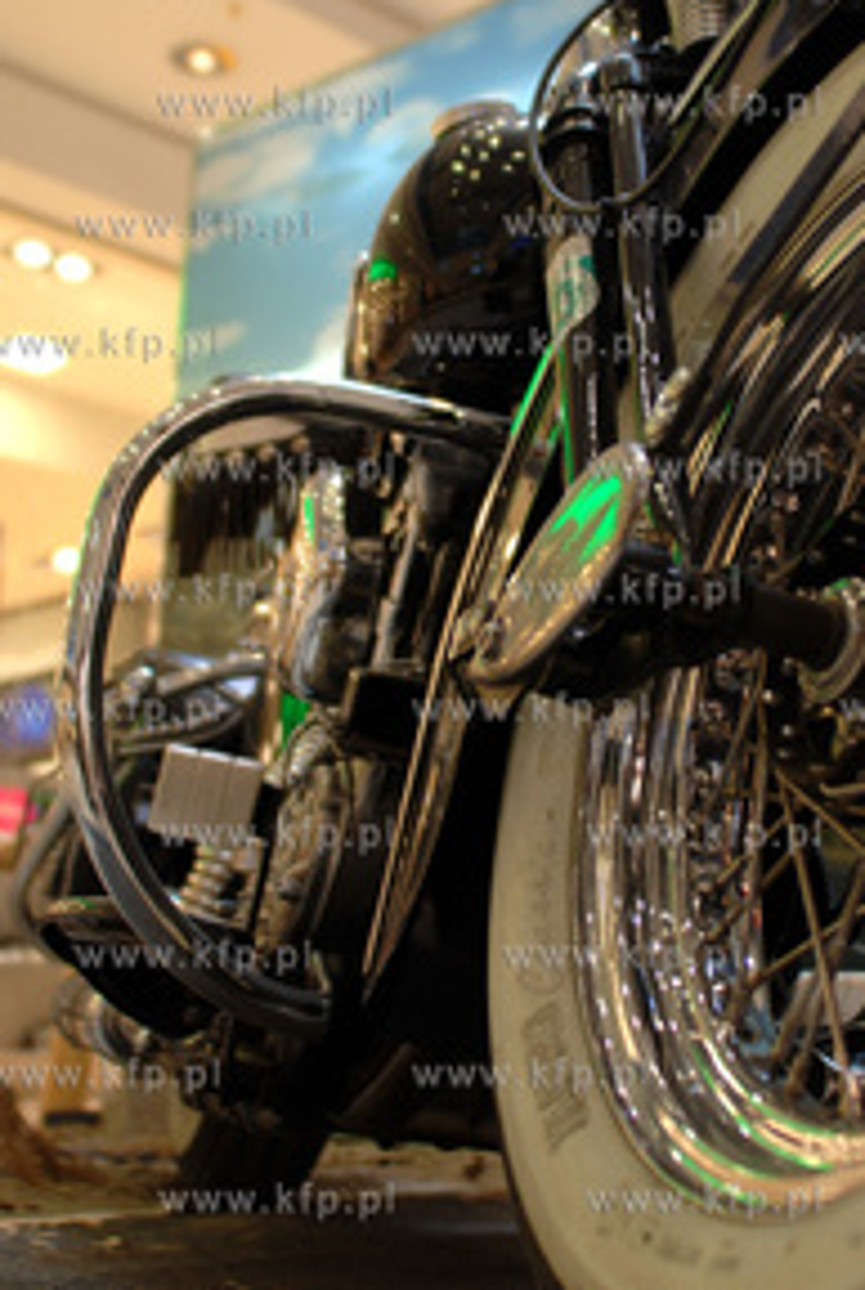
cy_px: 461
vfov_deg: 39.2
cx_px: 565
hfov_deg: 27.0
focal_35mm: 50
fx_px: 1795
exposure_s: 1/60
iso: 100
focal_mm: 24
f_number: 2.8
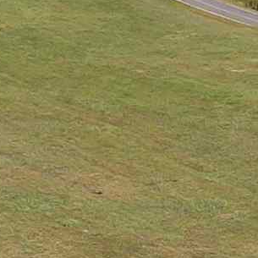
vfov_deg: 7.8
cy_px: 538
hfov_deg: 7.9
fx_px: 1805
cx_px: 461
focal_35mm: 214
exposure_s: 1/640
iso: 100
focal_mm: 4.5
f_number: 2.8
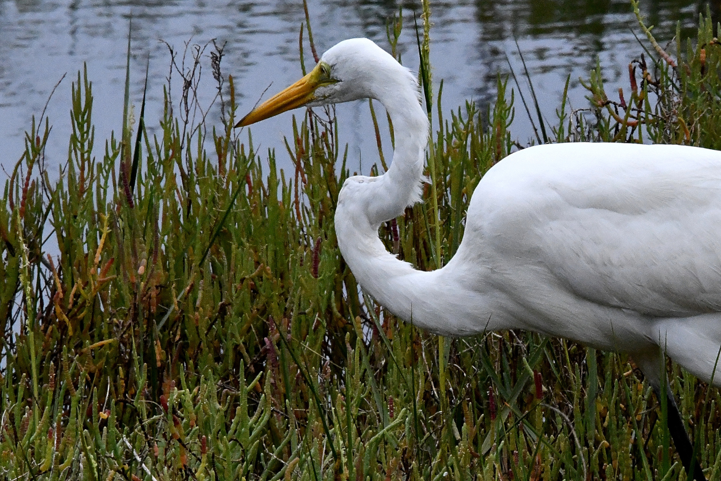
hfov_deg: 2.2
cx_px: 490
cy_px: 170
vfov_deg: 1.5
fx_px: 18663
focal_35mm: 932
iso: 5600
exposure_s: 1/2500
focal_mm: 550
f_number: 29
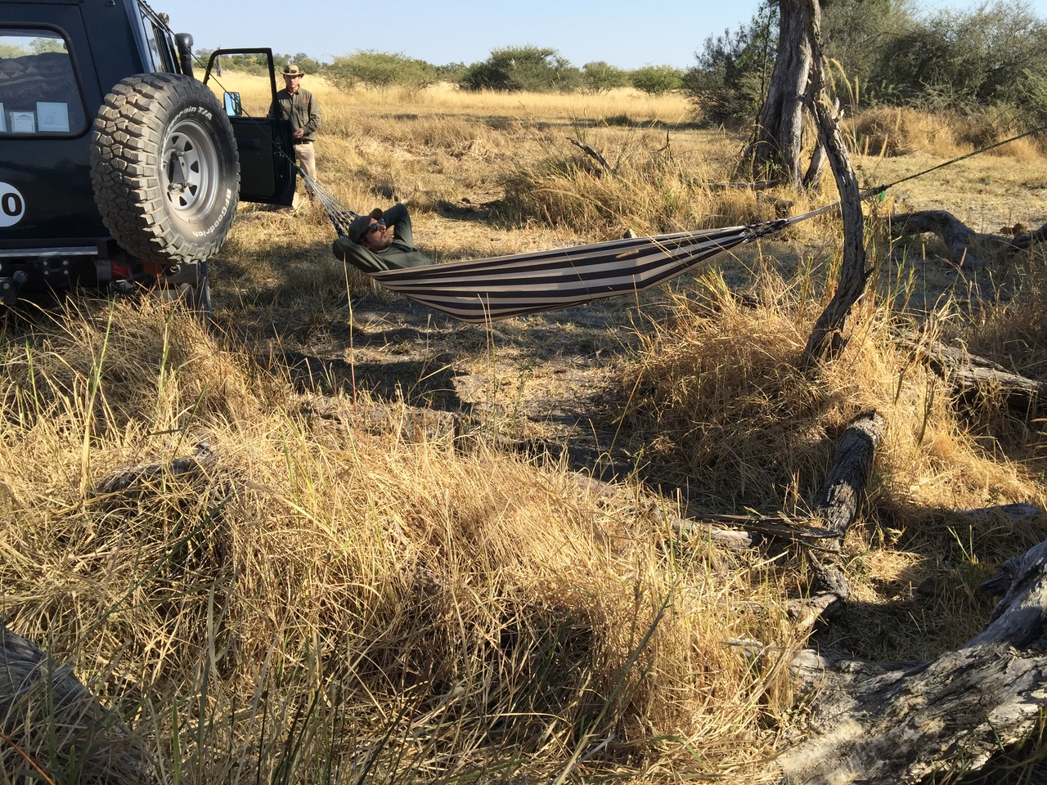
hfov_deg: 61.7
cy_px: 392
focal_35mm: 29
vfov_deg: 48.2
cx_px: 524
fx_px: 877
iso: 32
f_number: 2.2
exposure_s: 1/964
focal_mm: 4.15
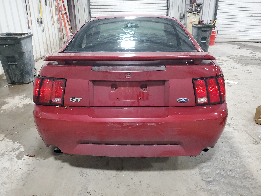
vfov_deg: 53.1
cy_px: 98
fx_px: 196
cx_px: 130
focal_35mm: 26
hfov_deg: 67.3
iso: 346
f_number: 1.5
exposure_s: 1/60.2
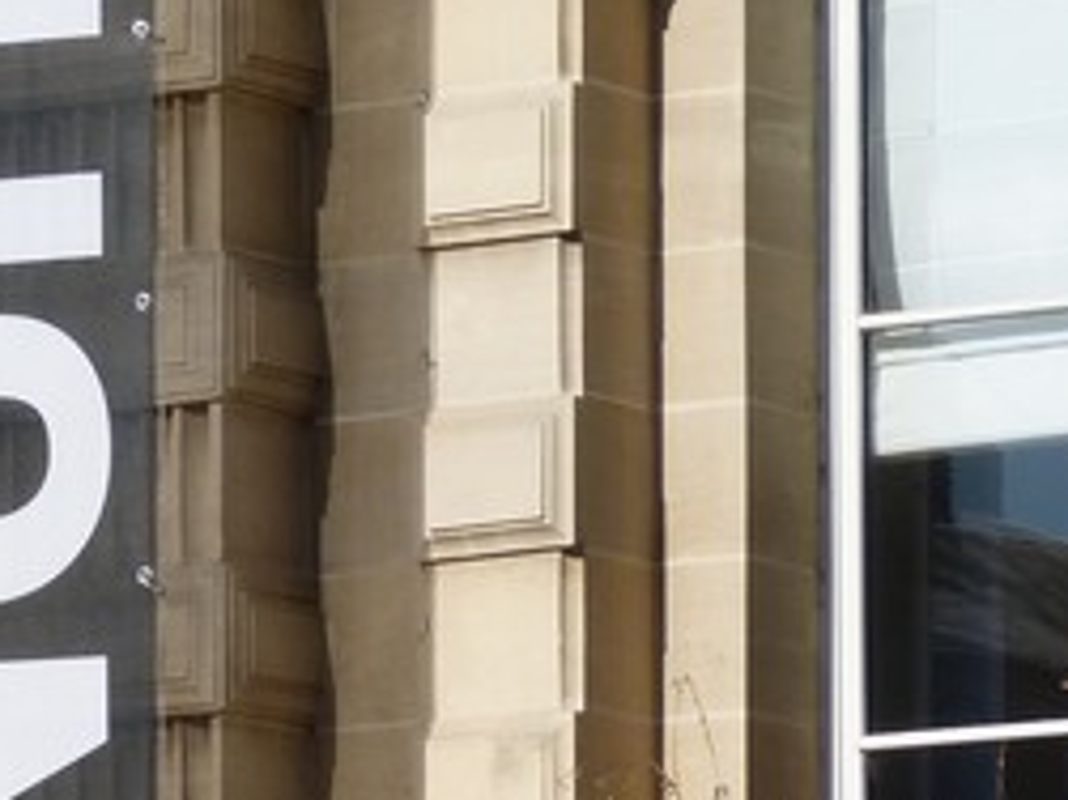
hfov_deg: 5.5
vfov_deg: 4.1
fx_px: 11102
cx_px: -115
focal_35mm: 360
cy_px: 781
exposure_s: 1/2000
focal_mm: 17.2
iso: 100
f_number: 4
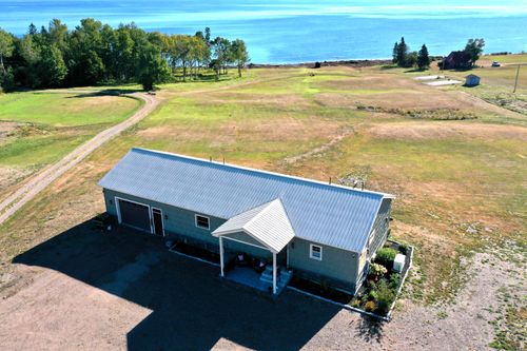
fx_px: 410
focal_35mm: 28
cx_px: 264
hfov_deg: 65.5
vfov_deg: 46.4
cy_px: 176
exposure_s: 1/640
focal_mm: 10.26
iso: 100
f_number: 6.3
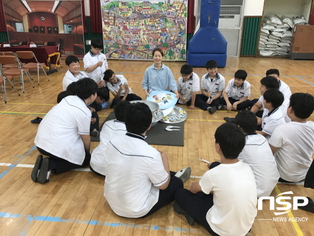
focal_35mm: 28
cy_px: 118
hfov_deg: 63.4
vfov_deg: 49.7
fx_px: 254
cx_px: 157
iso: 32
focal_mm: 3.99
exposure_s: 1/60
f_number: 1.8
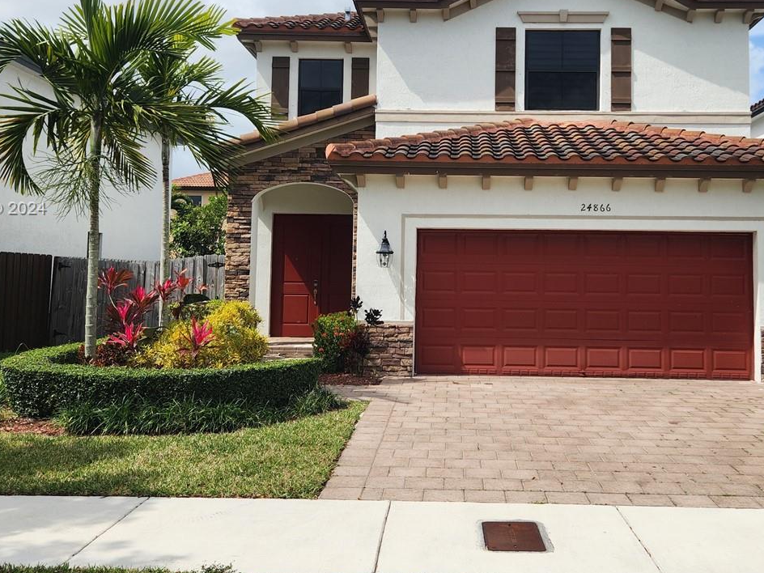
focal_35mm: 39
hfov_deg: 47.7
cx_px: 435
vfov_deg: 36.6
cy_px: 210
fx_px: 861
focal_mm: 5.4
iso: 20
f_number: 1.8
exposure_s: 1/2359
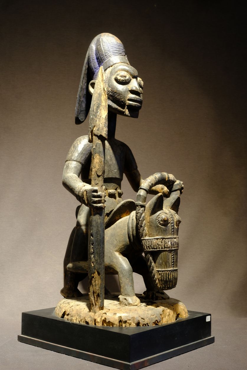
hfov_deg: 32.6
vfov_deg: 47.4
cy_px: 185
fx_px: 422
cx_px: 124
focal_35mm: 41
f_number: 9
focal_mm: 27
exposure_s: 1/1.6
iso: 250
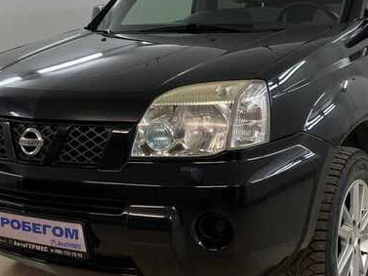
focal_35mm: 62
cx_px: 209
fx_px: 659
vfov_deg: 23.5
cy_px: 88
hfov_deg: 31.1
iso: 50
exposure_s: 1/100
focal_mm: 4.2
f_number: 1.6
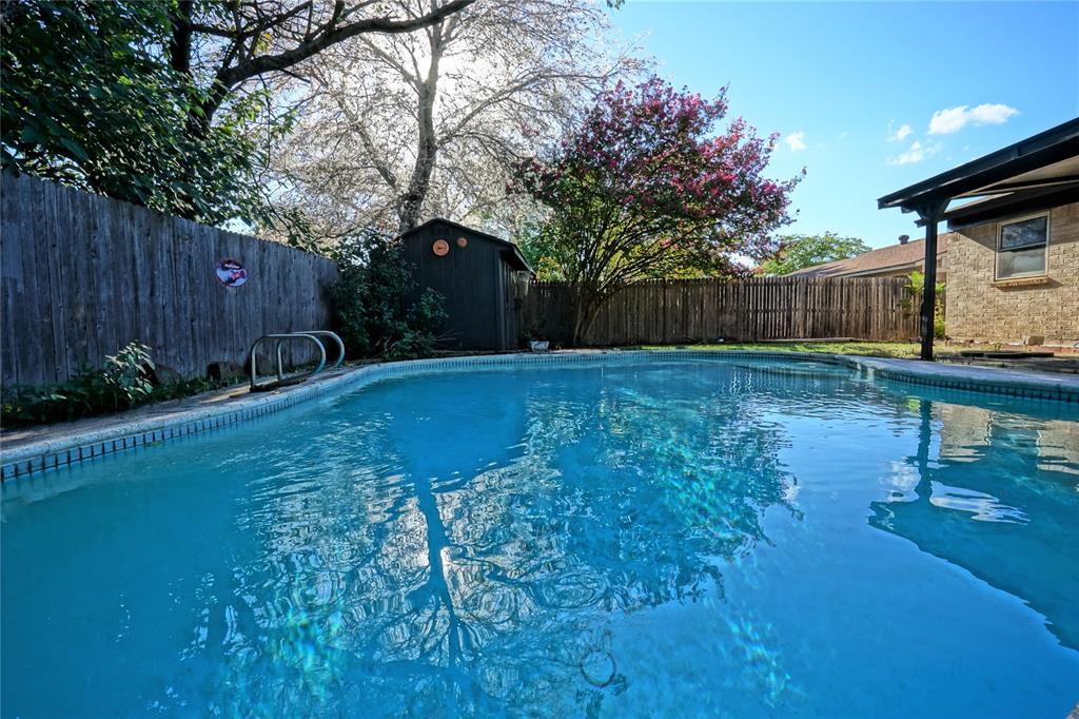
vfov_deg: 73.7
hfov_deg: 96.8
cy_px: 360
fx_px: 479
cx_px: 540
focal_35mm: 16
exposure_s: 1/250
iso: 1250
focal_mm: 16
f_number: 14
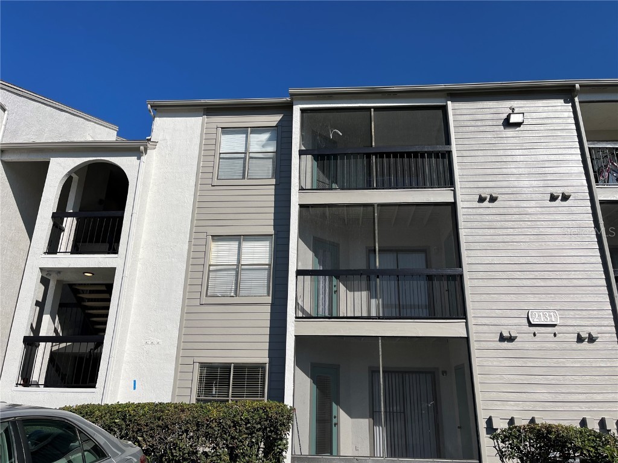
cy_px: 232
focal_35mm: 26
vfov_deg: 53.1
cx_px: 309
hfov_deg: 67.3
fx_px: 464
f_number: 1.6
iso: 50
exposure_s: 1/7353
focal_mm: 5.1
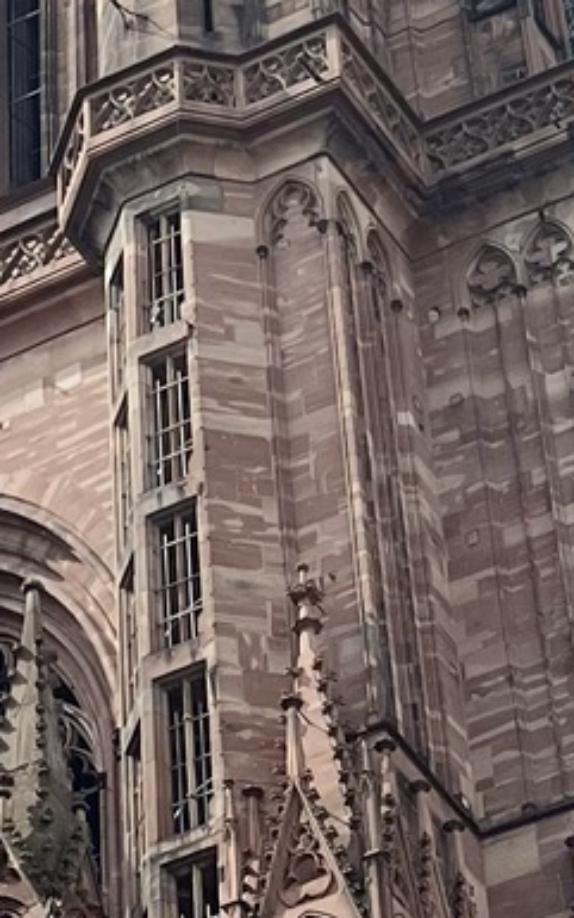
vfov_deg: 14.3
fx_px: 3575
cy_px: -38
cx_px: 21
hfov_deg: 9.1
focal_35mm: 143
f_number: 1.6
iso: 50
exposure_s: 1/5319
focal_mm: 5.1
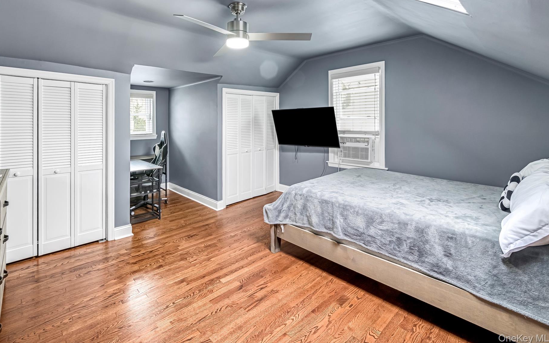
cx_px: 252
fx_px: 239
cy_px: 140
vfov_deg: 70.6
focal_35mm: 16
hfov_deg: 97.6
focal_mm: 14
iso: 320
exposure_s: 1/1.67
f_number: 9
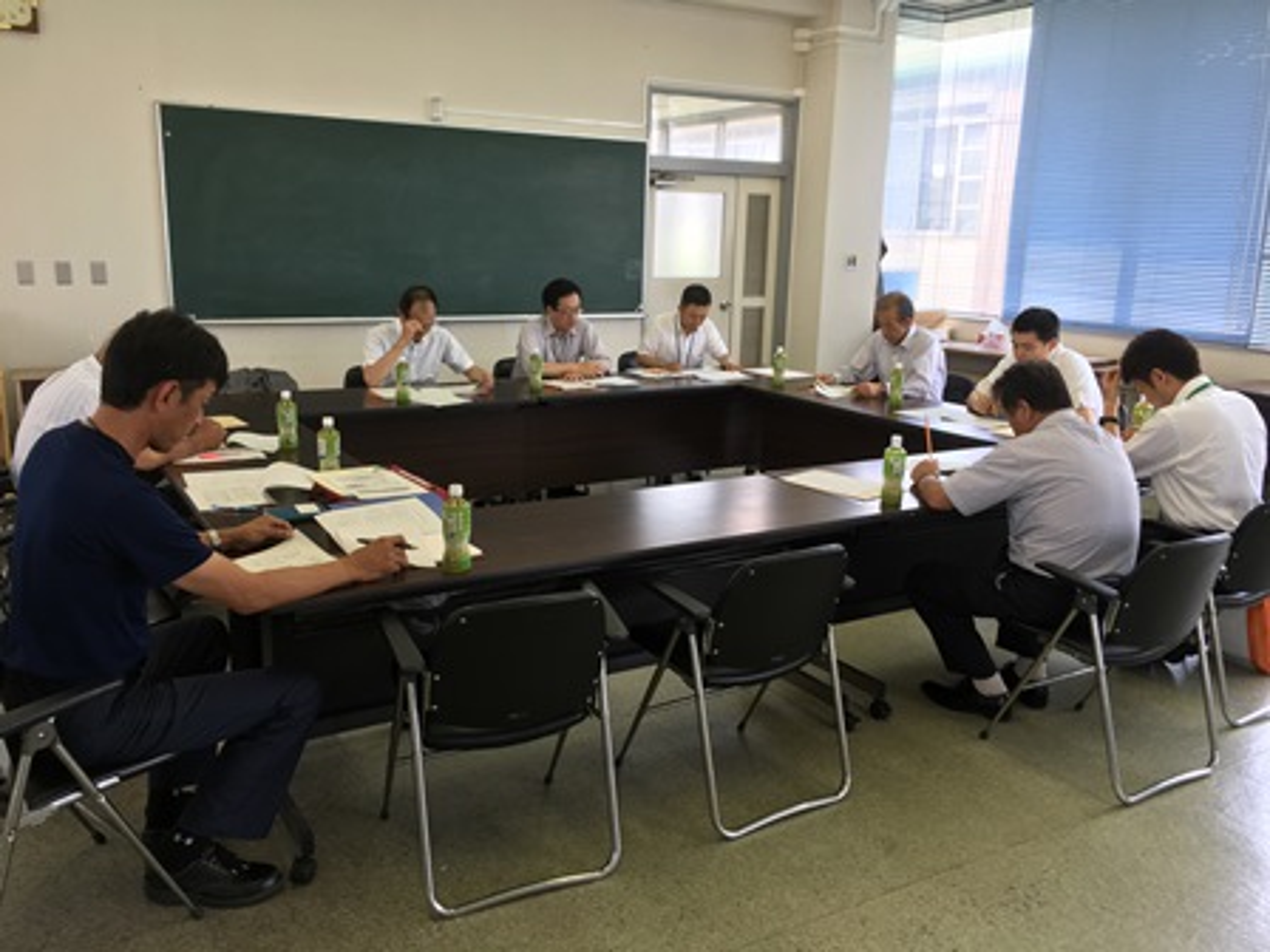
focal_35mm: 29
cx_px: 635
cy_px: 476
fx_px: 1064
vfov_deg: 48.2
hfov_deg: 61.7
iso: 32
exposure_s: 1/60
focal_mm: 4.15
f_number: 2.2
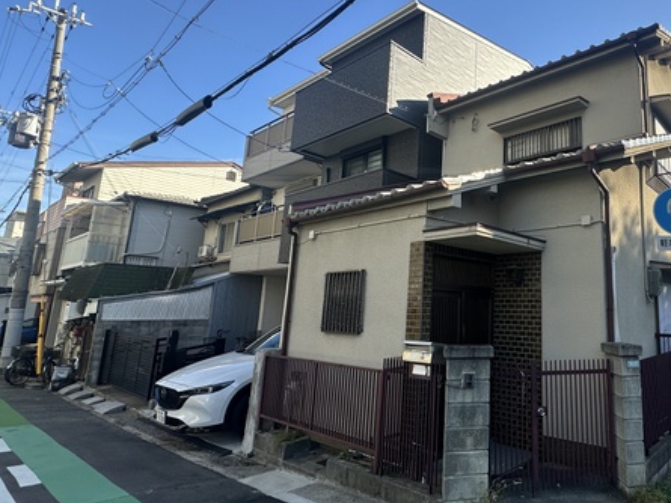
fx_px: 427
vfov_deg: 61.0
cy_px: 231
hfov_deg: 71.1
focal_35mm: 22
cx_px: 505
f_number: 2.2
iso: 40
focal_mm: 2.22
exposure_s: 1/785
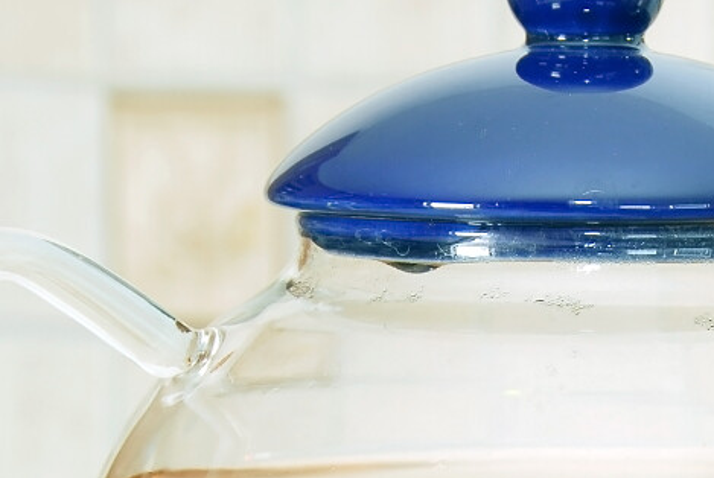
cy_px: 541
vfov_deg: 6.1
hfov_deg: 9.1
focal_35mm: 225
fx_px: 4475
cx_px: 536
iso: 100
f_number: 11
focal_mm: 55
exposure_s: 1/1.3
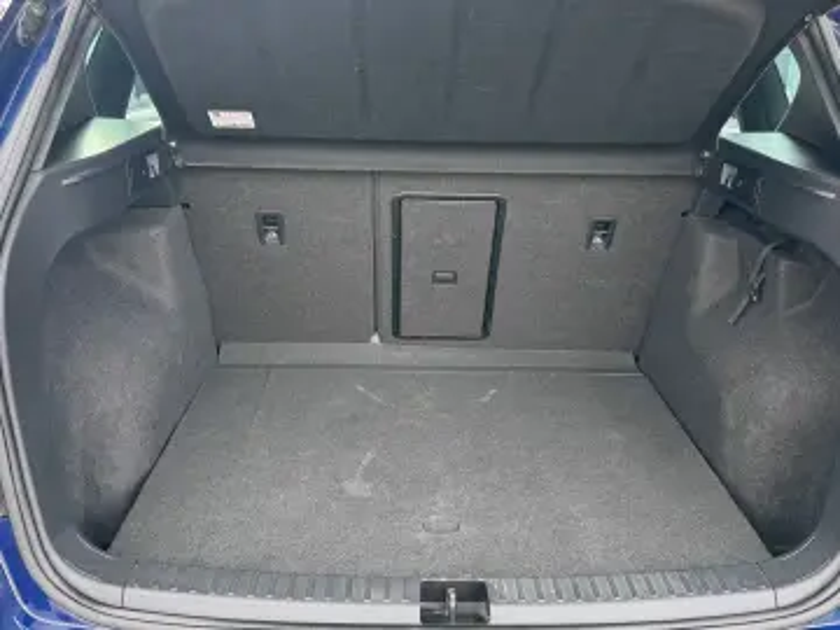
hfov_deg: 71.6
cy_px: 315
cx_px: 420
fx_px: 582
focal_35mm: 24
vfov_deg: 56.8
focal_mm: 6.76
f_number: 1.78
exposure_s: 1/121
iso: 125
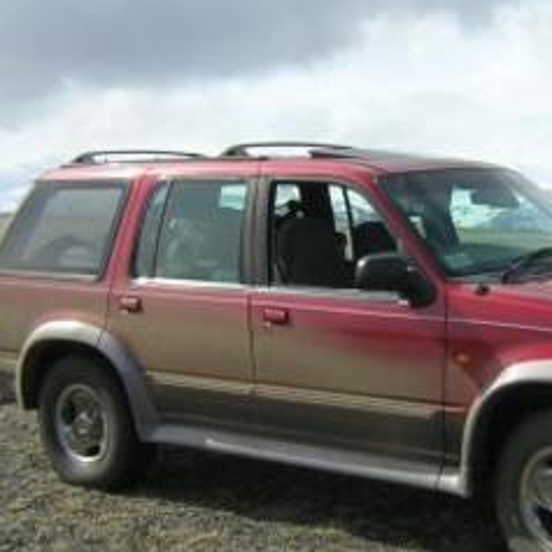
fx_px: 1209
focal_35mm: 67
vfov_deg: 25.7
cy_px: 246
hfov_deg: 25.5
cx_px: 394
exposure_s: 1/384
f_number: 5.2
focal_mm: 4.7
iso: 100
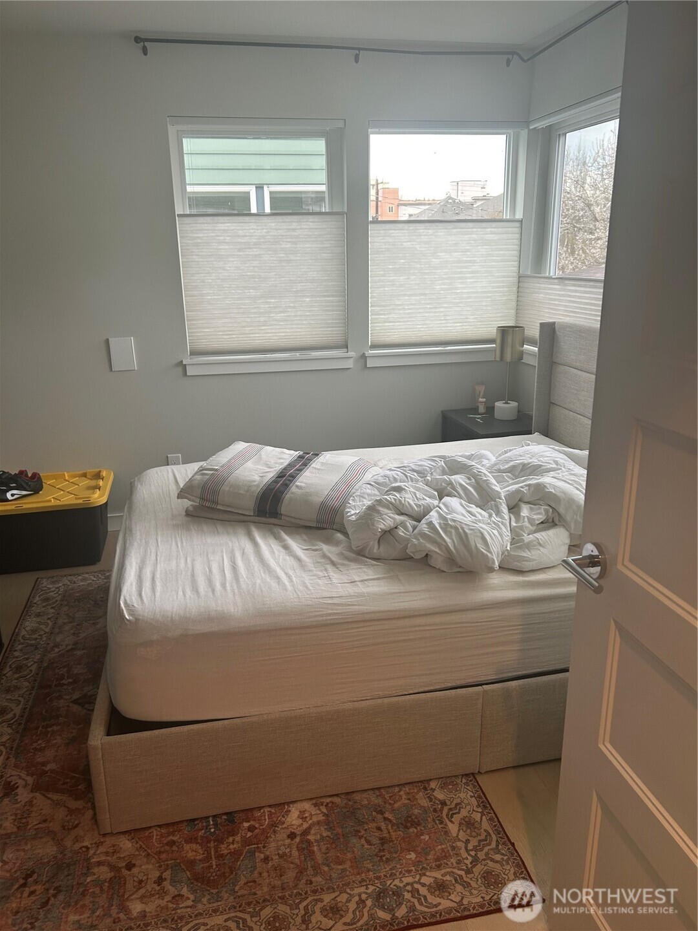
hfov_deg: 53.1
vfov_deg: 67.3
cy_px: 466
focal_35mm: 26
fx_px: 699
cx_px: 349
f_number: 1.5
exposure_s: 1/120
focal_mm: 5.7
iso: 64
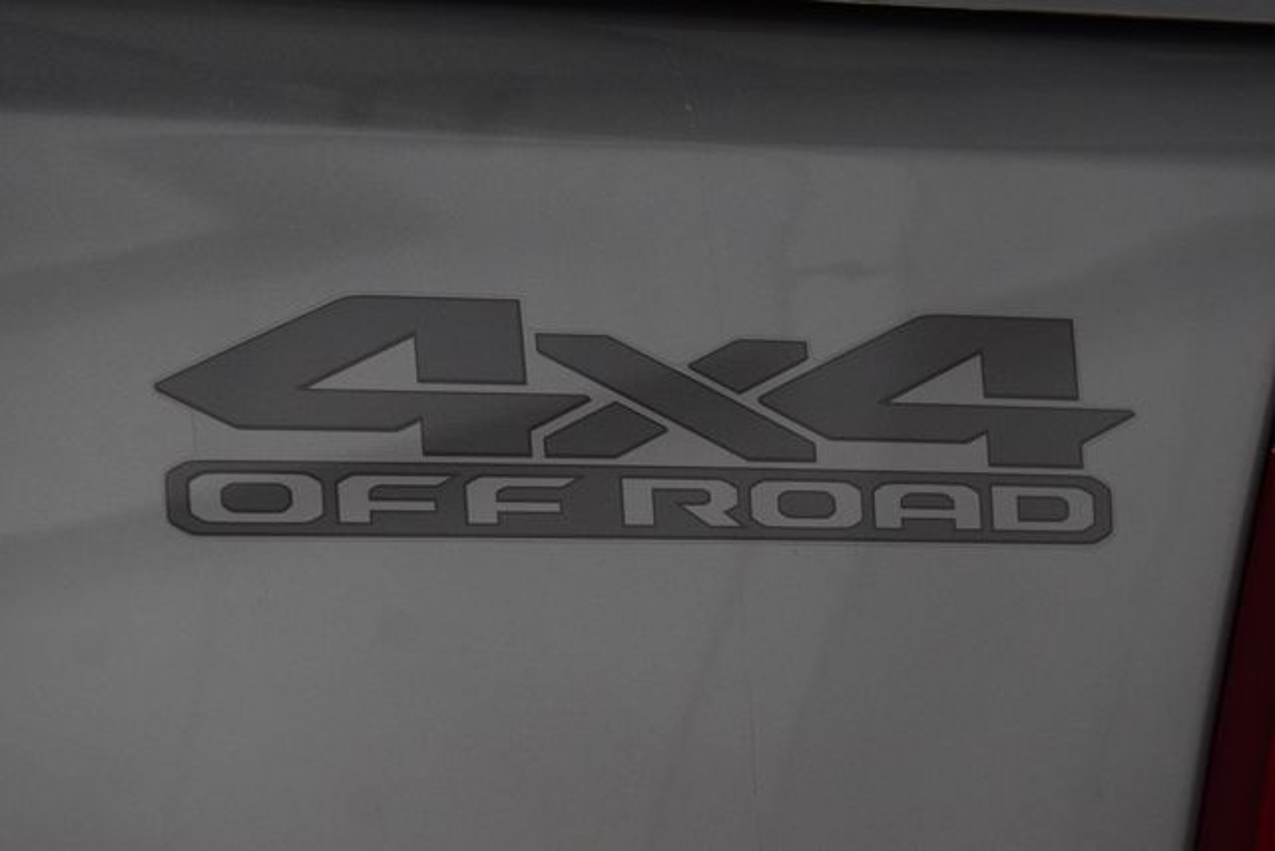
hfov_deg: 19.5
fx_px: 3719
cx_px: 638
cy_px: 426
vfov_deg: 13.0
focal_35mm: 105
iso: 1600
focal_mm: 70
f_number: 4.5
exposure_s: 1/125
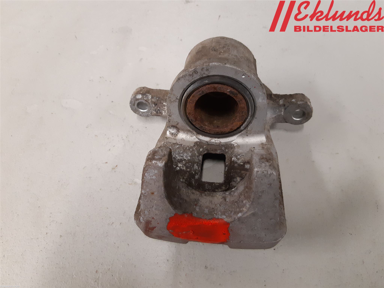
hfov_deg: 67.3
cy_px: 144
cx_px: 192
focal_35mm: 26
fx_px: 288
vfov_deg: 53.1
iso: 200
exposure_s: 1/50
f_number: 1.7
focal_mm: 3.93
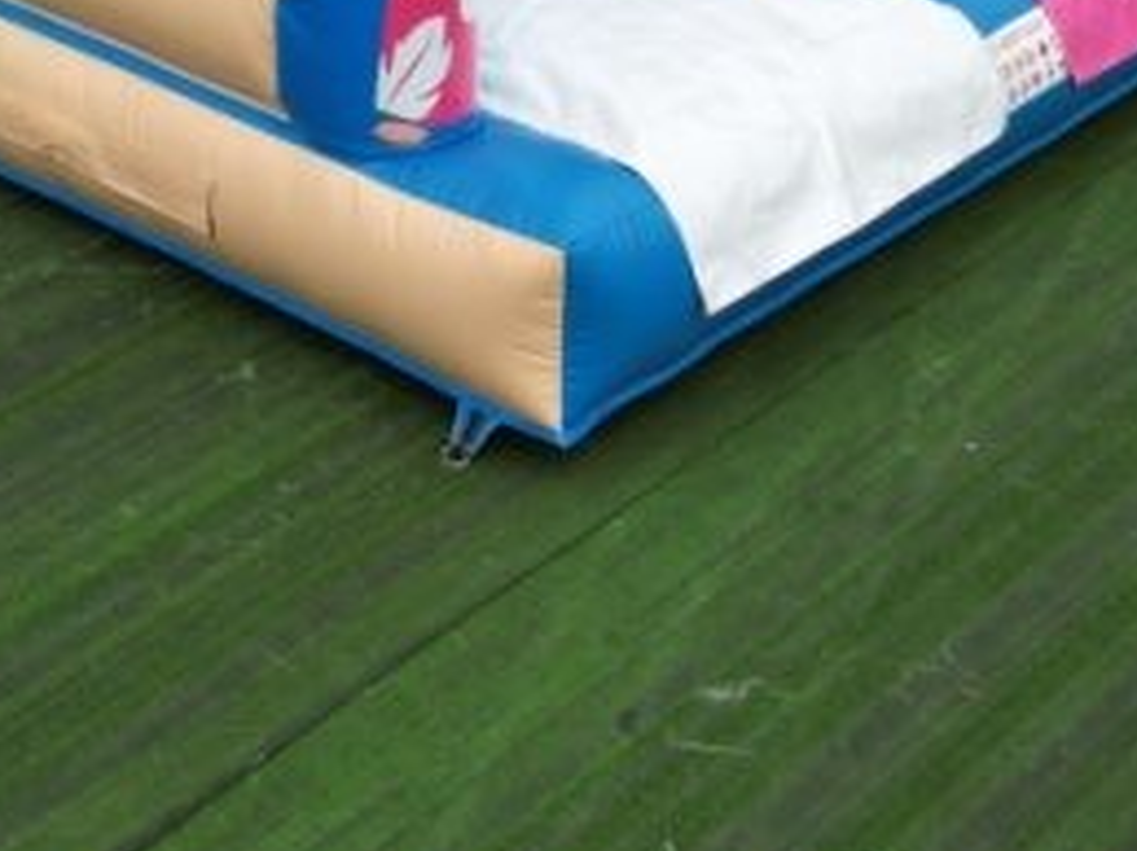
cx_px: -22
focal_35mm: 95
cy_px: -697
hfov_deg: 20.0
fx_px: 3119
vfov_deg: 13.8
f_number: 1.7
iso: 100
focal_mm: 6.72
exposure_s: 1/800
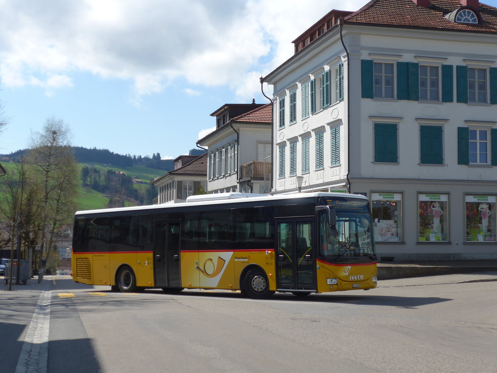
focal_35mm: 55
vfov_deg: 26.6
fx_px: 790
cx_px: 248
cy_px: 186
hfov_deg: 34.9
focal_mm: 11.3
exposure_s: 1/1300
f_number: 3.4
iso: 80
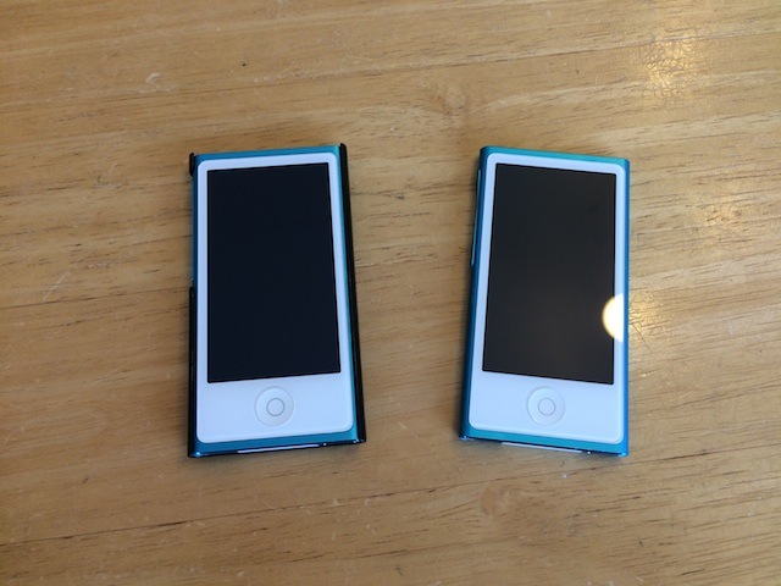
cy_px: 293
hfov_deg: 61.7
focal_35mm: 29
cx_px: 390
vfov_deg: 48.2
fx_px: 654
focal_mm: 4.15
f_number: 2.2
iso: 50
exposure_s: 1/60
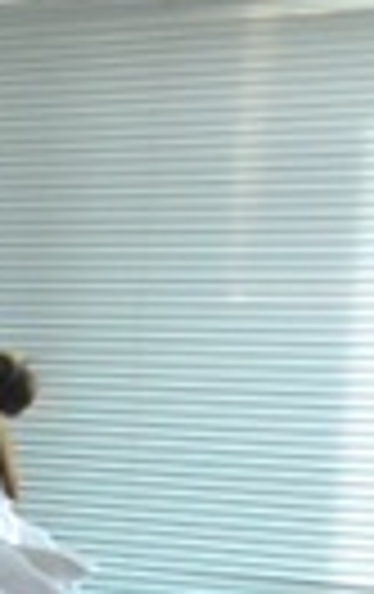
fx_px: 2273
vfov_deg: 14.6
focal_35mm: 140
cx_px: -635
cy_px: 637
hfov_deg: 8.3
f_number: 3.1
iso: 160
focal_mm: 6.3
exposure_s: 1/60
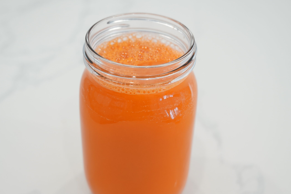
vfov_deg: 21.7
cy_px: 108
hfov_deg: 32.0
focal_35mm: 63
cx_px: 142
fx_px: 507
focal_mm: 34.4
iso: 400
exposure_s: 1/100
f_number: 2.8
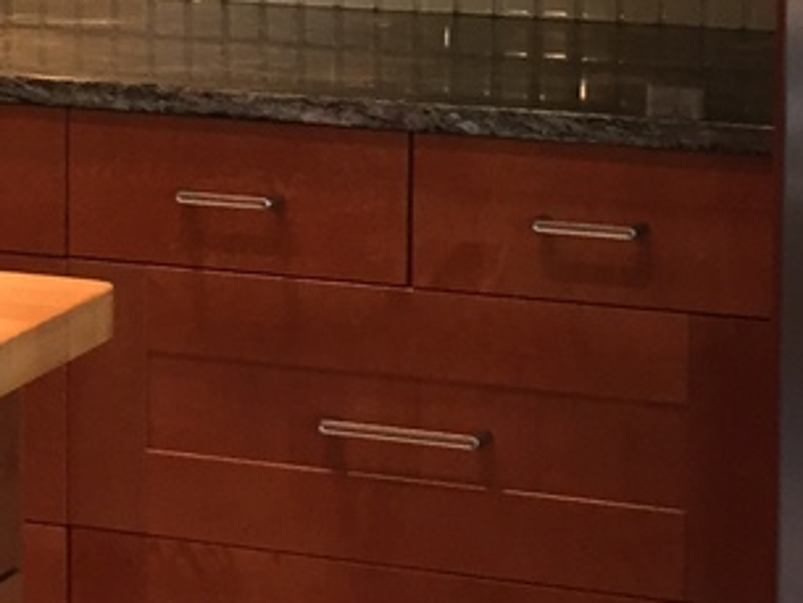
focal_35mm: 137
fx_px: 3179
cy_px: -108
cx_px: 197
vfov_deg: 10.7
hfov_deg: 14.3
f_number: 2.2
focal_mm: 4.15
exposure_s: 1/30
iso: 125
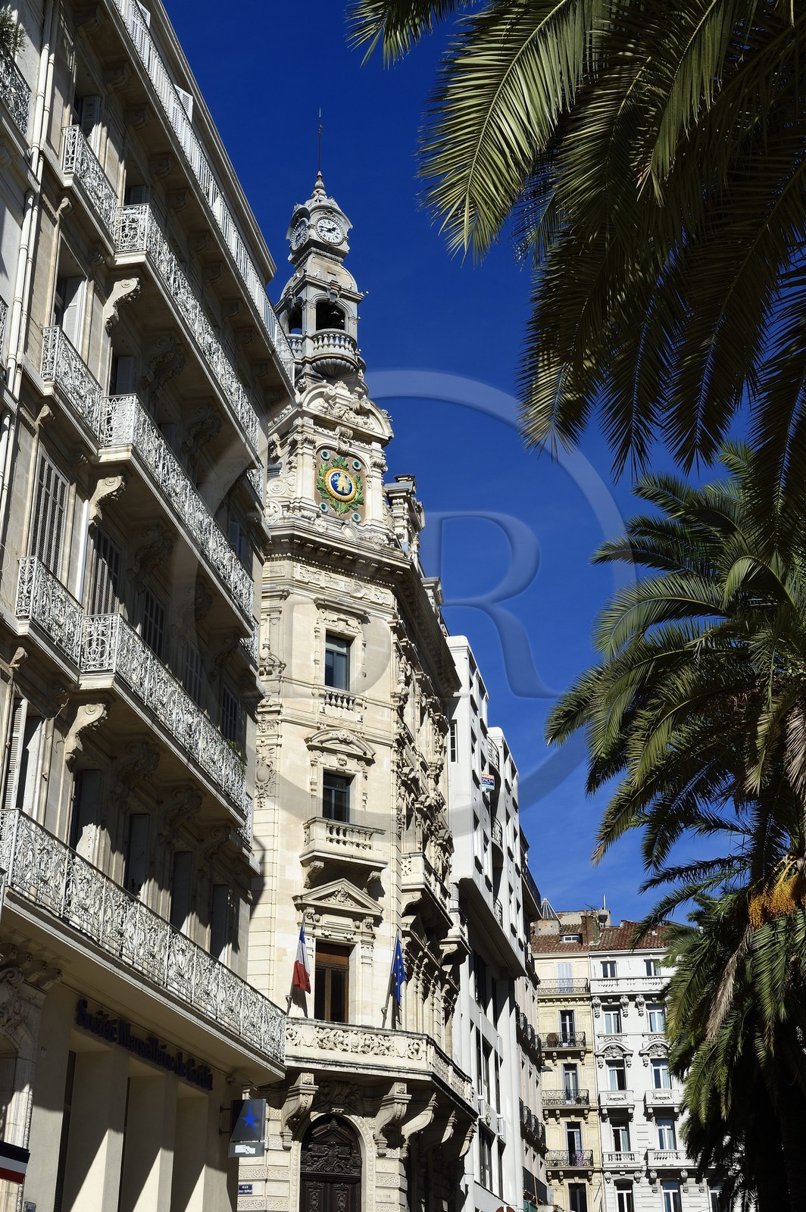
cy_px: 606
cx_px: 403
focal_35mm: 48
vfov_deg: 41.1
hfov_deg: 28.0
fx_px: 1615
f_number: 16
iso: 200
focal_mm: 48
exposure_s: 1/250
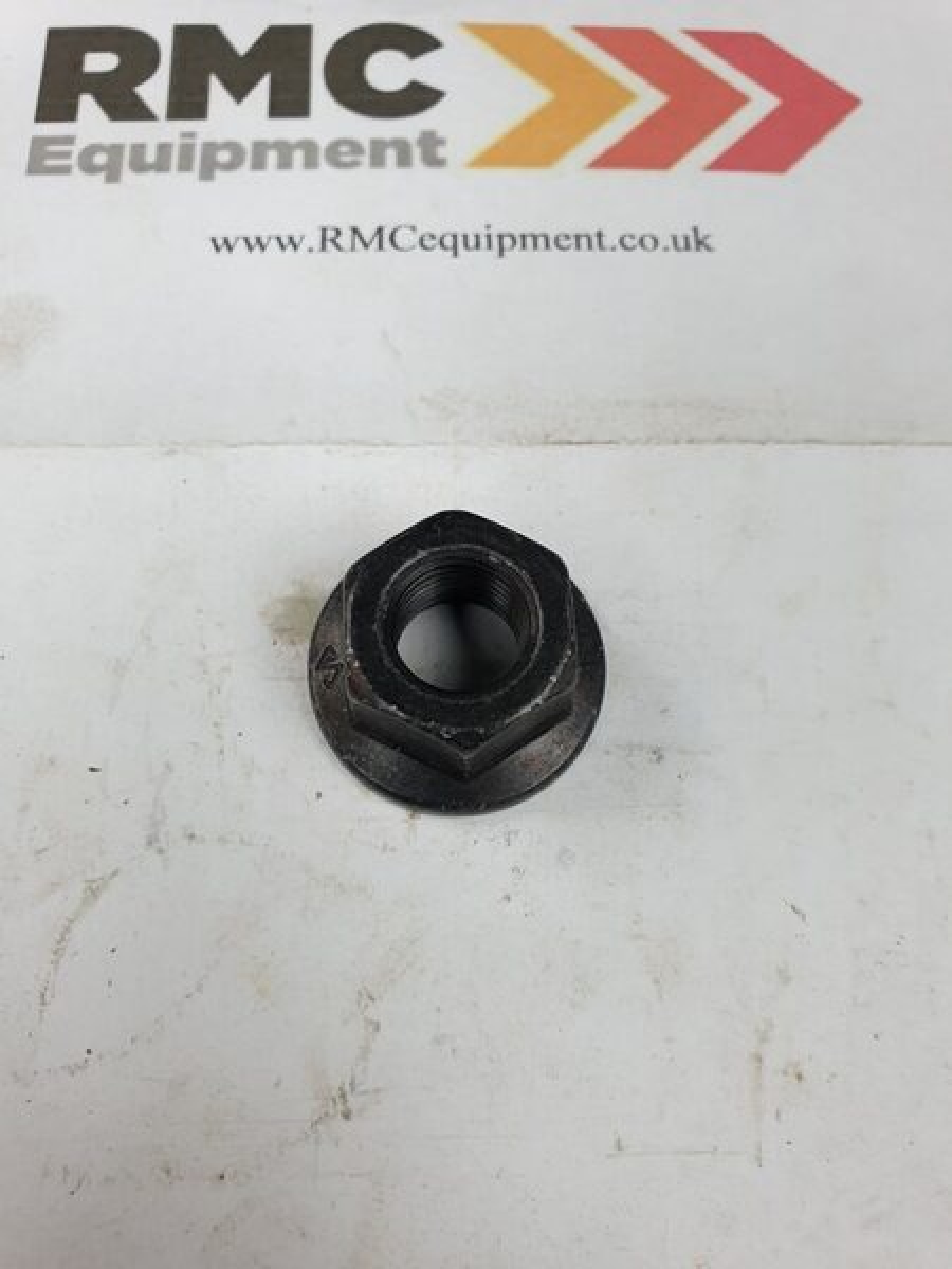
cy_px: 634
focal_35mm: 26
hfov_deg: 53.1
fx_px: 953
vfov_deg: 67.3
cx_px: 476
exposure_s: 1/100
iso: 80
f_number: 2.4
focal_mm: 4.3
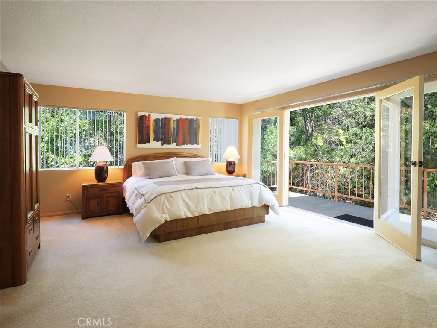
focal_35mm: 18
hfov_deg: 87.7
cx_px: 218
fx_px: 227
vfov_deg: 71.6
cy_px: 164
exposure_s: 1/60
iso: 2500
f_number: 8
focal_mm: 9
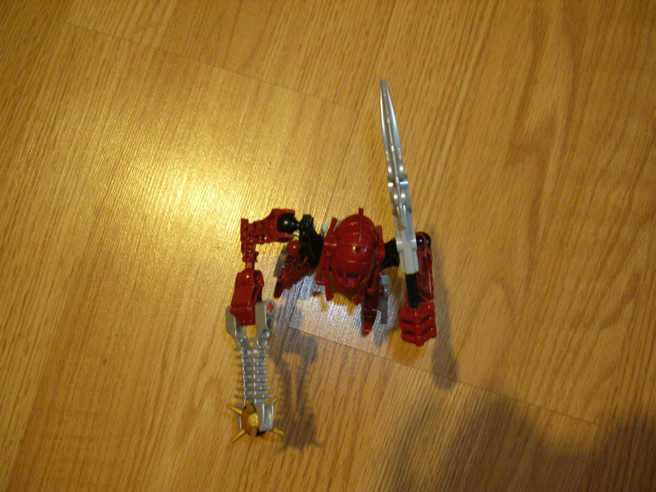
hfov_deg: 49.0
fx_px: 720
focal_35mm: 38
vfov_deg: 37.7
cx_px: 328
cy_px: 246
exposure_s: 1/11.8
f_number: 2.8
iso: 200
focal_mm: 5.8
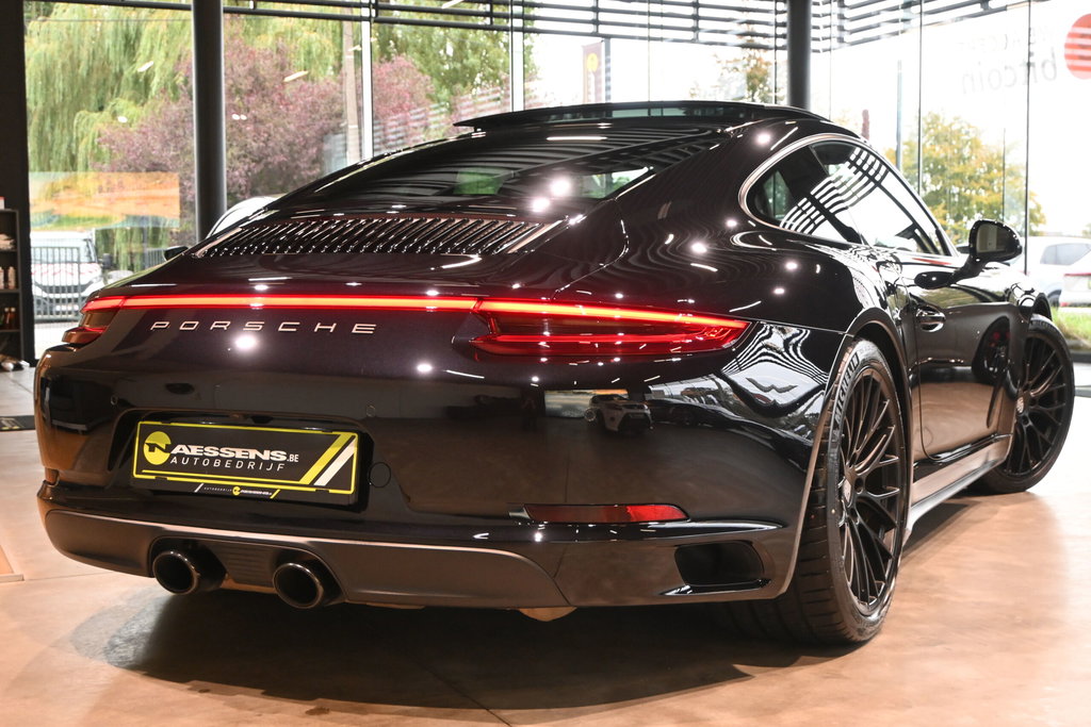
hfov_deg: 43.0
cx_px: 546
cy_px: 364
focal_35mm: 46
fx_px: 1387
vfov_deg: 29.4
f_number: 4.8
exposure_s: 1/125
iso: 1250
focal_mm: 30.5
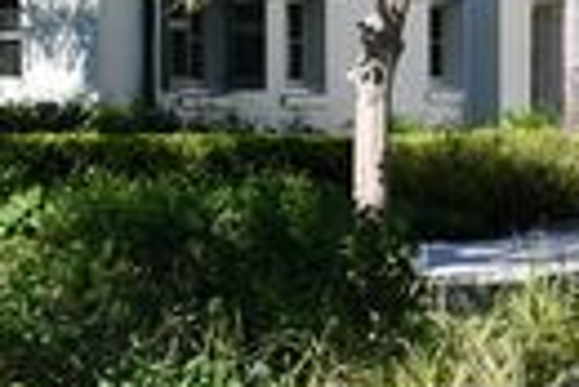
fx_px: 4589
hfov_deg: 7.0
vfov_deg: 4.8
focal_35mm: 285
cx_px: 1060
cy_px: 329
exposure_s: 1/250
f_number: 8
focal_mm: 29
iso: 100
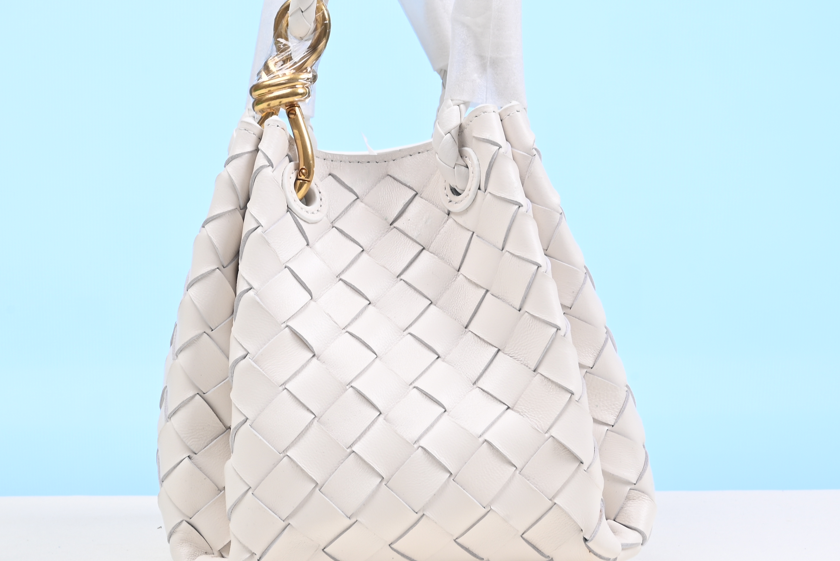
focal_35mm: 84
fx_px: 1960
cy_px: 159
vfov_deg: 16.2
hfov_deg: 24.2
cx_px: 420
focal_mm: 40
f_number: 16
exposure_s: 1/2
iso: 100
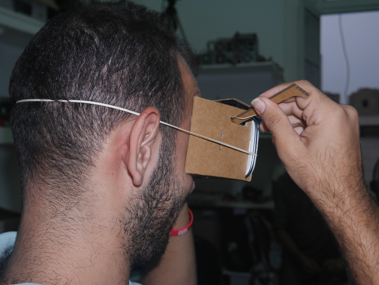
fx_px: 482
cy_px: 142
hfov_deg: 42.9
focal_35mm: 44
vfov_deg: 32.9
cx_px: 190
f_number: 4.7
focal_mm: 22
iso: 800
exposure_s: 1/125
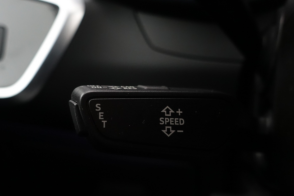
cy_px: 115
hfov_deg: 54.4
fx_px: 286
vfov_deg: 37.8
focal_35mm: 35
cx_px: 135
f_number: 2.8
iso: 1000
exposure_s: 1/15
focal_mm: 8.8
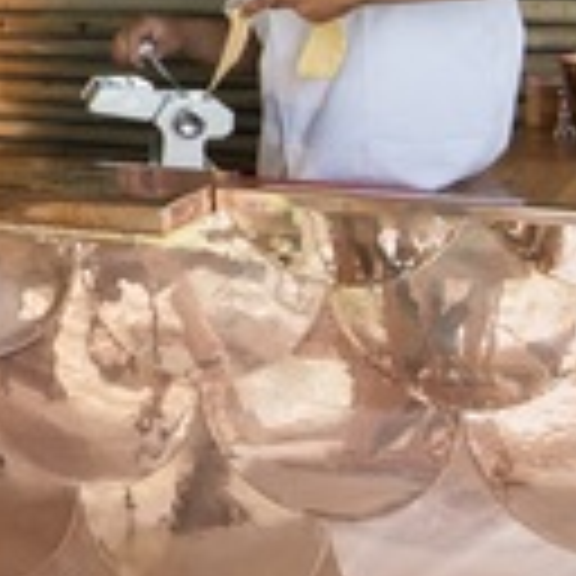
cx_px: -594
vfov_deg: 13.6
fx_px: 2334
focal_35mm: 124
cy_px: -128
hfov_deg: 12.3
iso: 200
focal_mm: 22
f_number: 8
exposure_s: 1/15
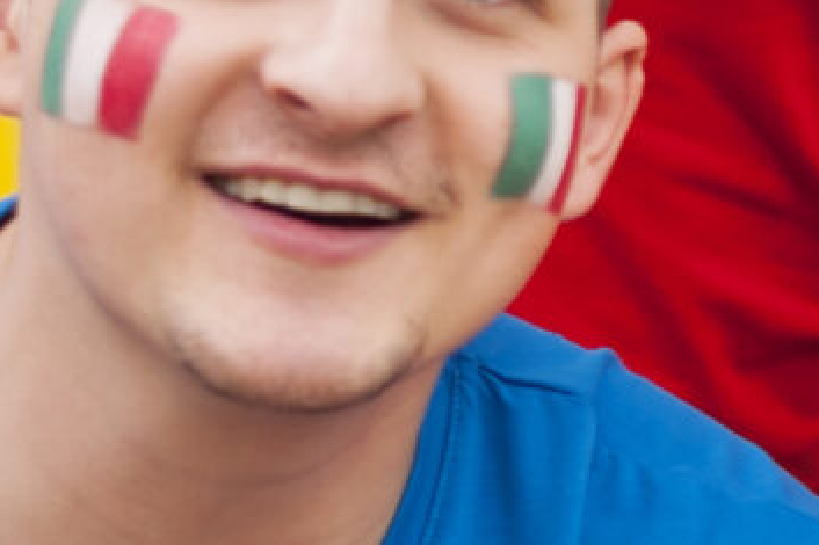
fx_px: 8254
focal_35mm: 363
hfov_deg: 5.5
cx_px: 1926
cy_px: 307
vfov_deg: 3.8
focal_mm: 50
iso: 100
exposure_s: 1/125
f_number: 2.2
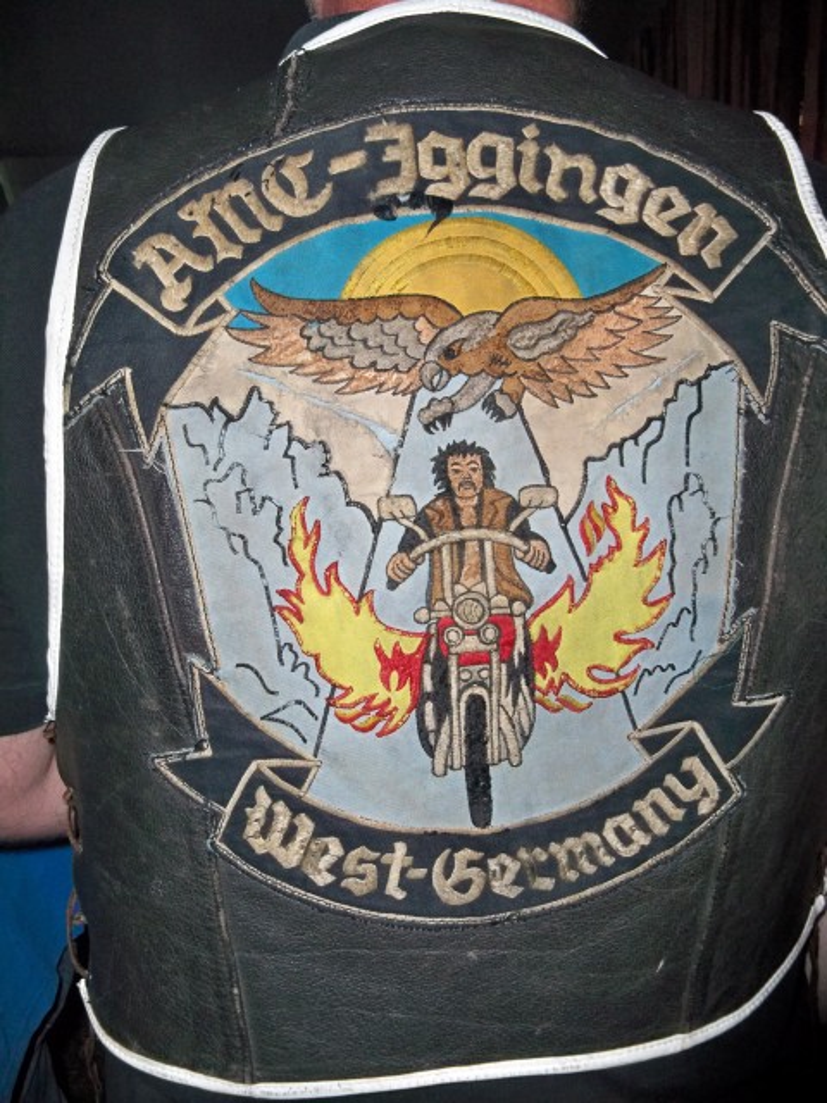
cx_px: 414
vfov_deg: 52.6
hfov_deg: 40.7
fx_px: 1115
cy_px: 552
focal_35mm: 35
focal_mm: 6.2
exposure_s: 1/30
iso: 200
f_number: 3.5
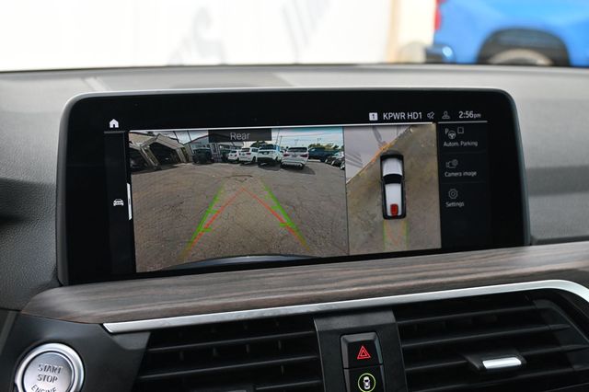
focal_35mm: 37
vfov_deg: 36.1
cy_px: 196
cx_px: 294
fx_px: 601
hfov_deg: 52.2
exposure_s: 1/250
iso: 320
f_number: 4.2
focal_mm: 24.5
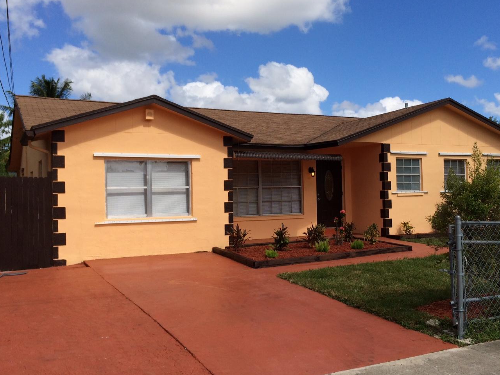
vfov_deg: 38.7
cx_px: 287
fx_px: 534
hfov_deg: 50.0
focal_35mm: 37
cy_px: 180
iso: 32
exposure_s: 1/2740
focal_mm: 4.15
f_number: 2.2
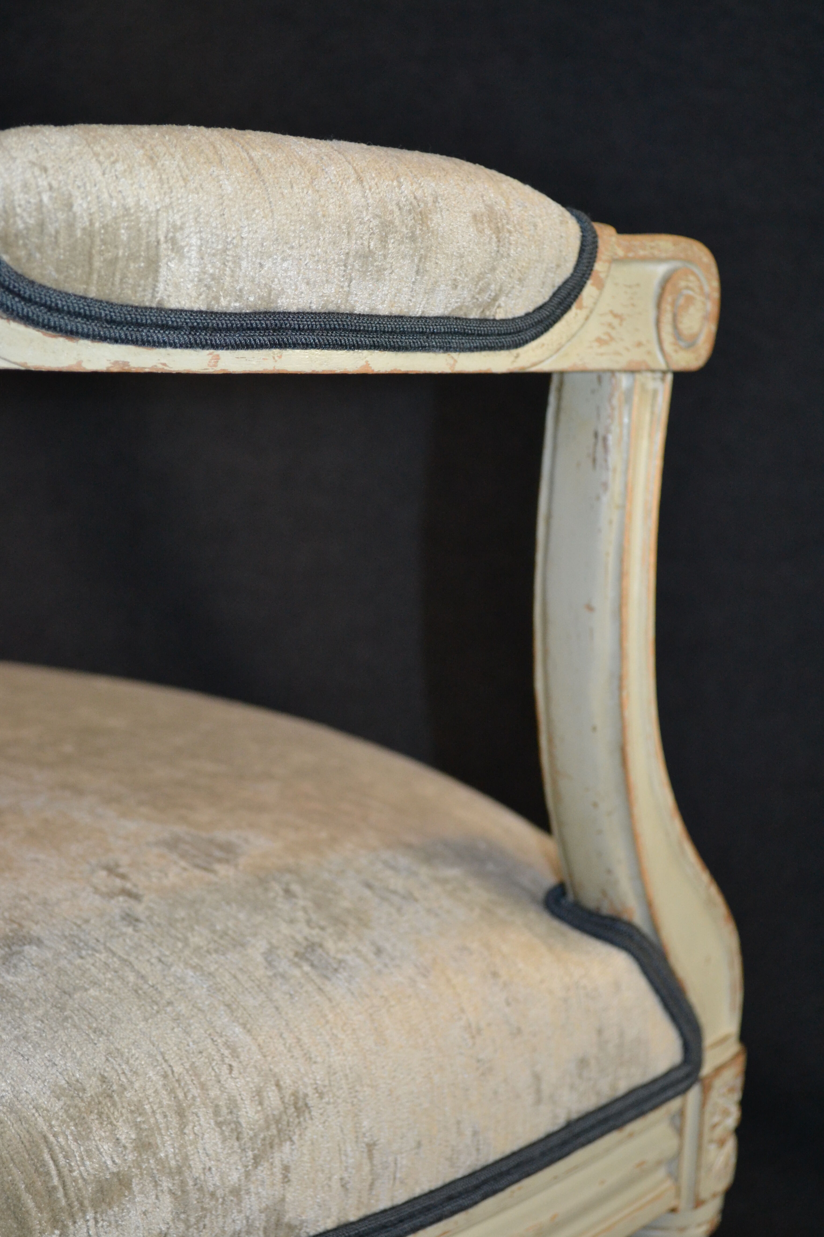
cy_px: 618
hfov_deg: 22.6
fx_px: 2060
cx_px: 412
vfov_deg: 33.4
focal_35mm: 60
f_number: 5.3
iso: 1400
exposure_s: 1/60
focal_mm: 40
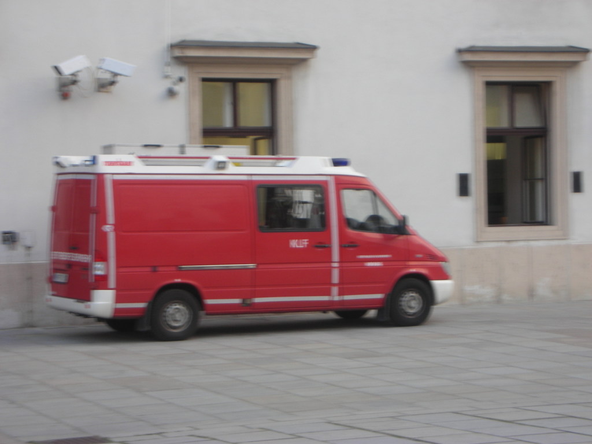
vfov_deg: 14.1
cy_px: 222
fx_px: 1796
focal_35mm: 105
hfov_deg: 18.7
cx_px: 296
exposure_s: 1/8.4
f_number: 5.4
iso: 50
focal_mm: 17.4
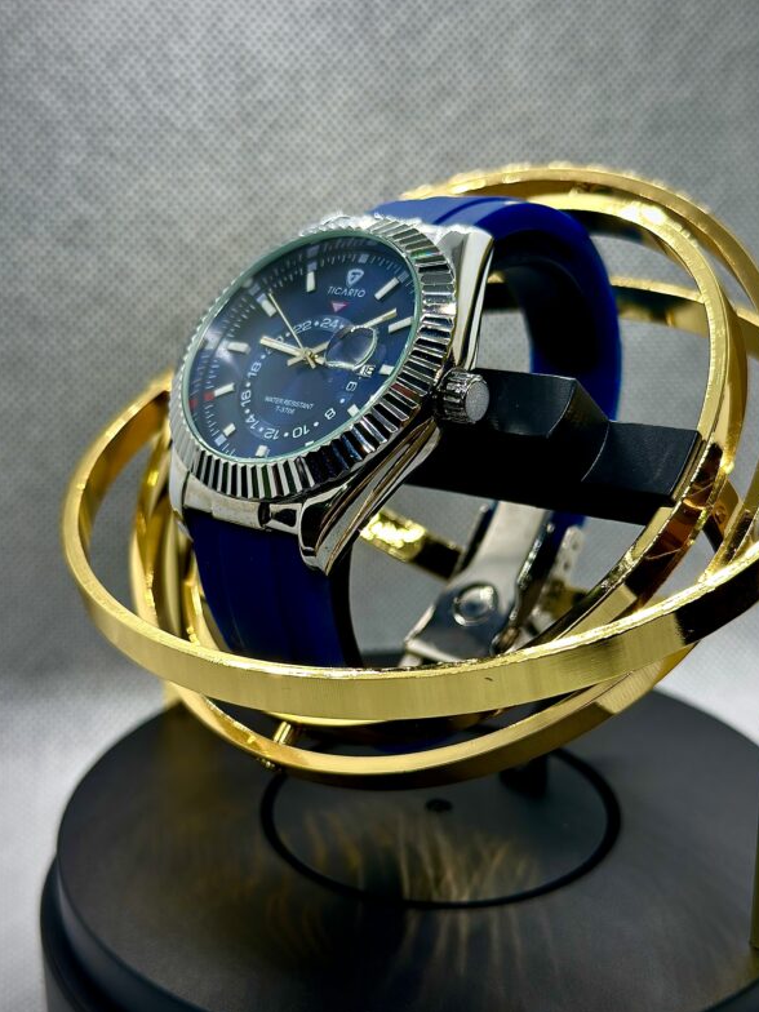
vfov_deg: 38.9
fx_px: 1433
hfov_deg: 29.7
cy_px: 503
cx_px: 380
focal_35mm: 49
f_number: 1.78
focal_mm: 6.86
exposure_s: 1/230
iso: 80
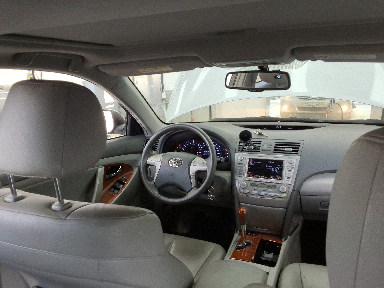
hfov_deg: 63.4
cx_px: 192
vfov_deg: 49.7
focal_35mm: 28
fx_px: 311
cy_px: 144
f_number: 1.9
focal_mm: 2.91
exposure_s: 1/60
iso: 40
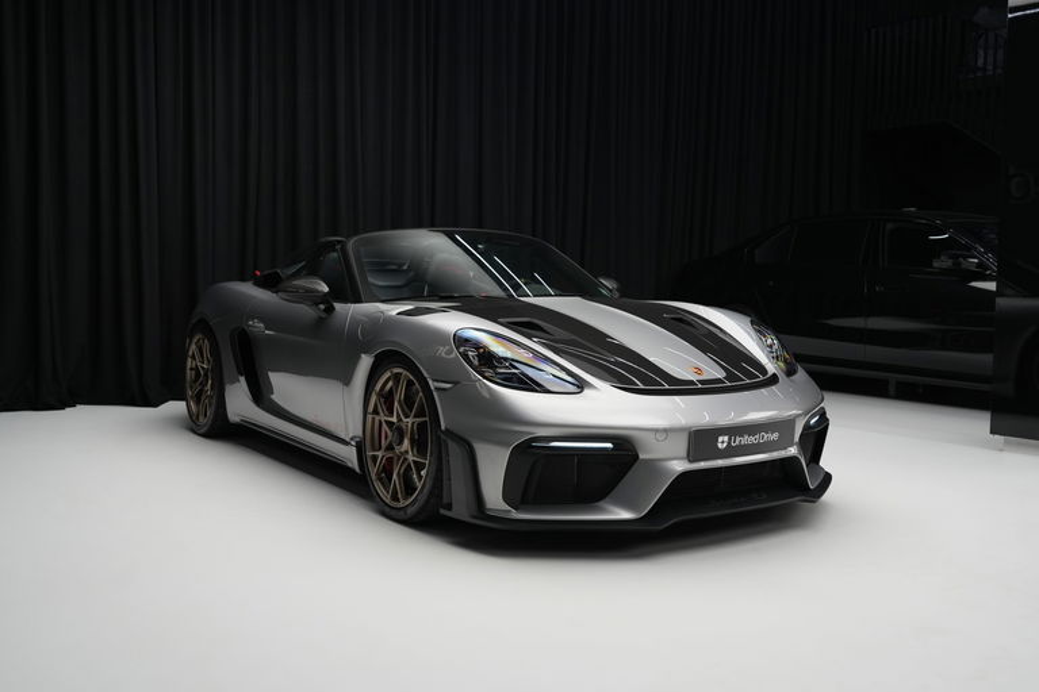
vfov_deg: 37.9
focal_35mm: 35
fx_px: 1010
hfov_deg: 54.4
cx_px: 520
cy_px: 346
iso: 500
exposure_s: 1/40
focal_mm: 35
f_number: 4
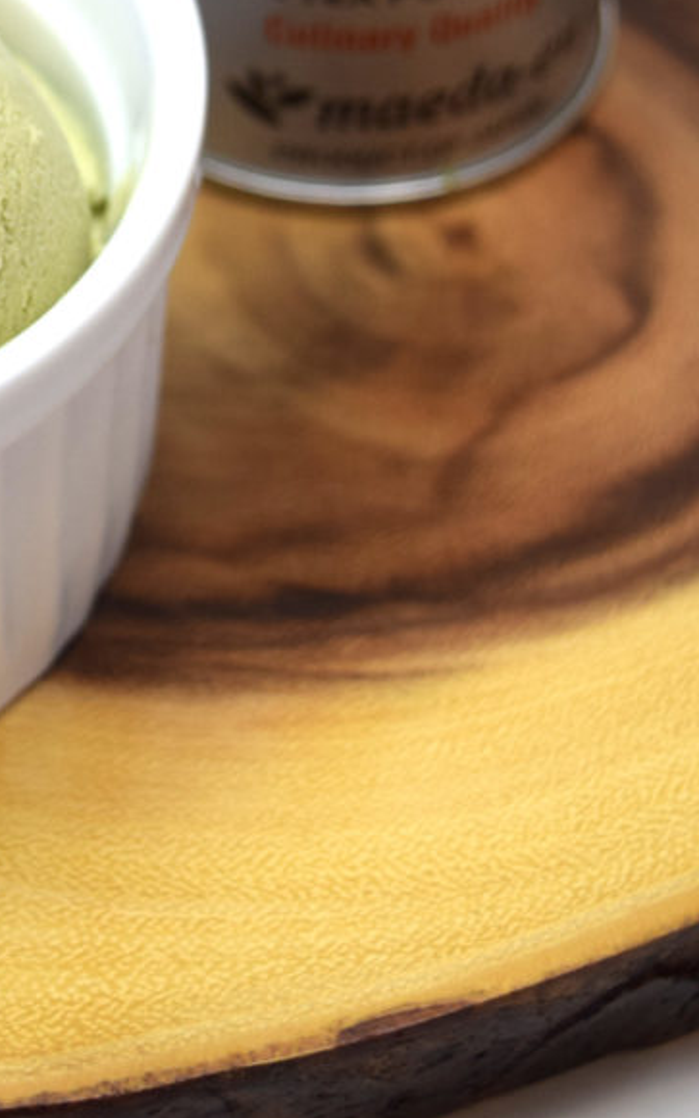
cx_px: -48
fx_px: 3729
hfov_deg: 10.6
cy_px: -31
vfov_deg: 16.7
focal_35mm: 122
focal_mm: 31
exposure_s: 1/100
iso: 400
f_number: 5
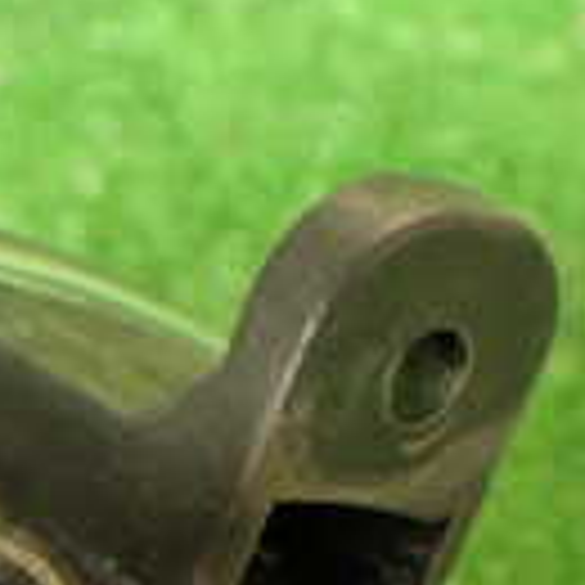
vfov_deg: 12.6
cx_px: -256
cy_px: 918
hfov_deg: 12.7
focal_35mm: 131
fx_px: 2505
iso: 250
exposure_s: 1/30
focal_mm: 5.79
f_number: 2.4
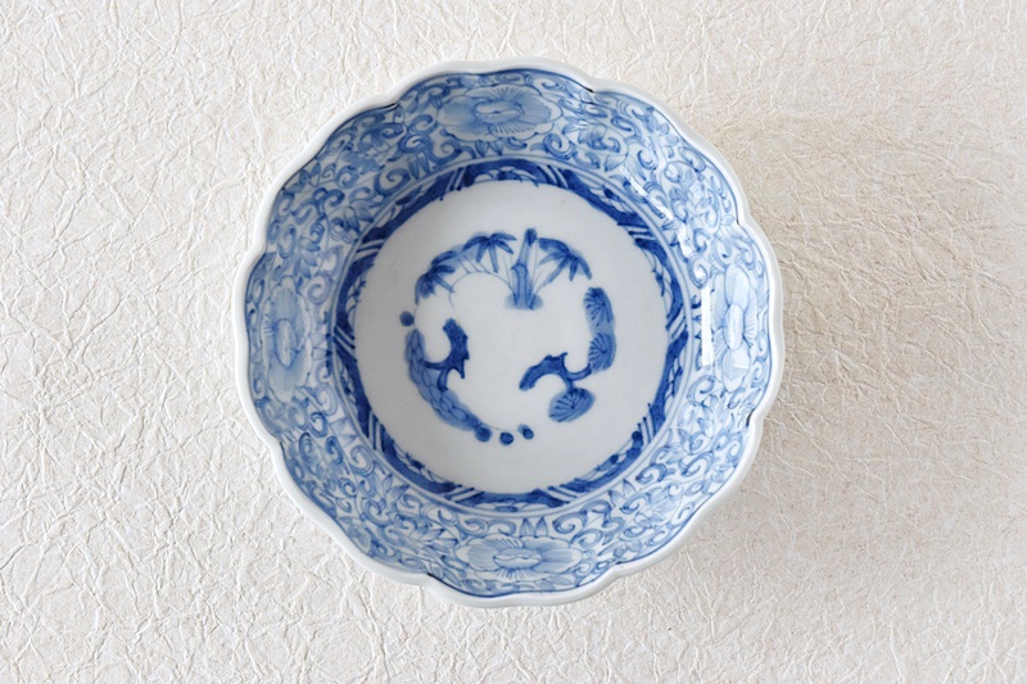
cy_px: 342
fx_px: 2353
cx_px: 514
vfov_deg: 16.5
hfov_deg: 24.6
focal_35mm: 82
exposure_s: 1/25
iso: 800
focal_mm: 55
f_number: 5.6
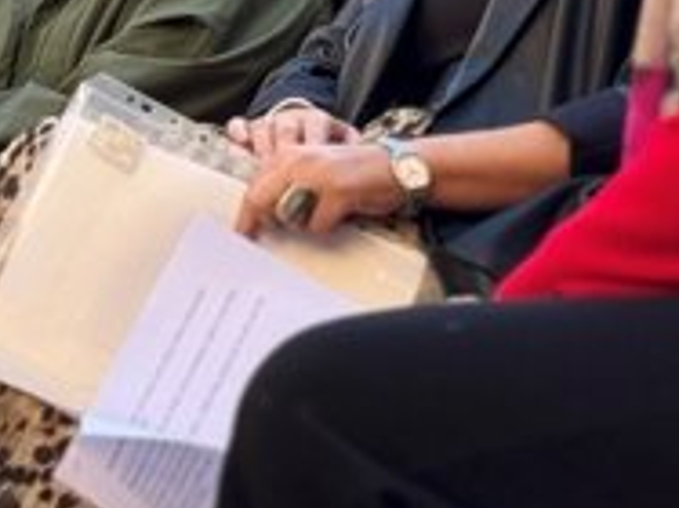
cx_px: -160
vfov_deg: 8.3
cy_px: -163
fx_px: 3470
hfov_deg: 11.0
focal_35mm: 177
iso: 64
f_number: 1.78
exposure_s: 1/388
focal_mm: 6.76
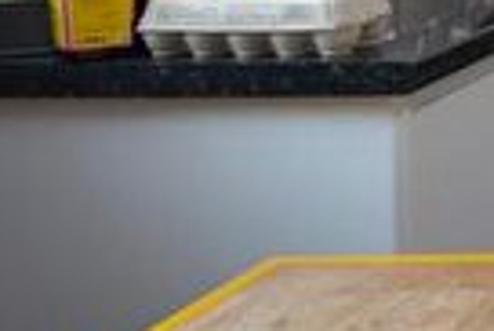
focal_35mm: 77
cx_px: 1199
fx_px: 1058
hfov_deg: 14.9
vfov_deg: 16.6
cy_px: -124
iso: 400
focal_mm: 10
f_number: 4.8
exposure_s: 1/90
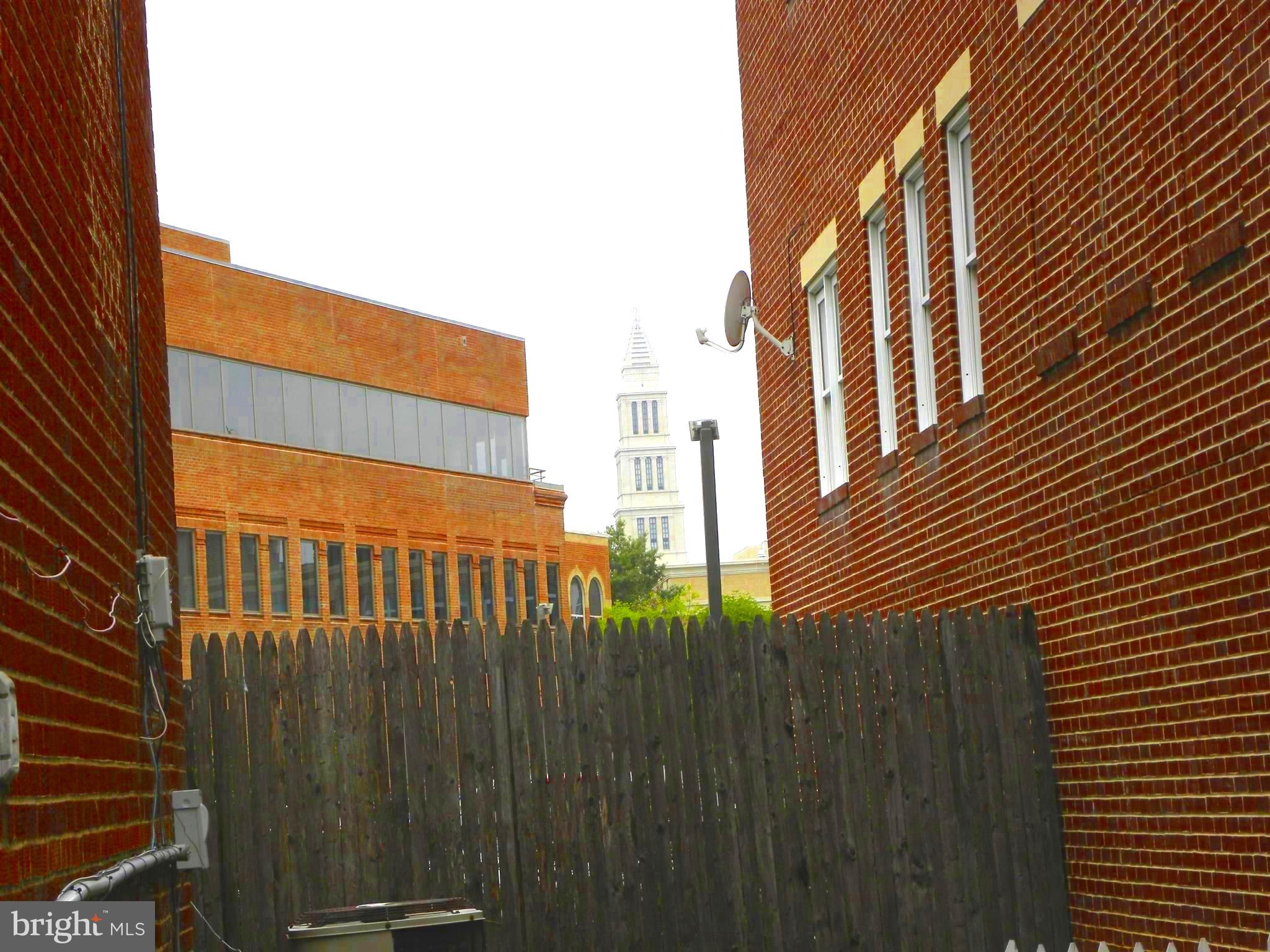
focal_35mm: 105
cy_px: 476
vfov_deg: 14.1
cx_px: 635
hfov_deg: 18.7
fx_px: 3852
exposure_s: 1/163
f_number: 5
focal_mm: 18.8
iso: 64
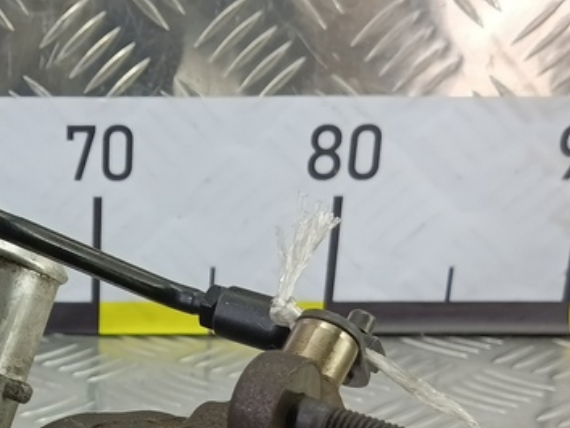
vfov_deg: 18.1
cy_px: 496
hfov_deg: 24.1
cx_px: 24
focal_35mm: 78
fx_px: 1285
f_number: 1.6
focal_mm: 4.11
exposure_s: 1/50
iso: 164
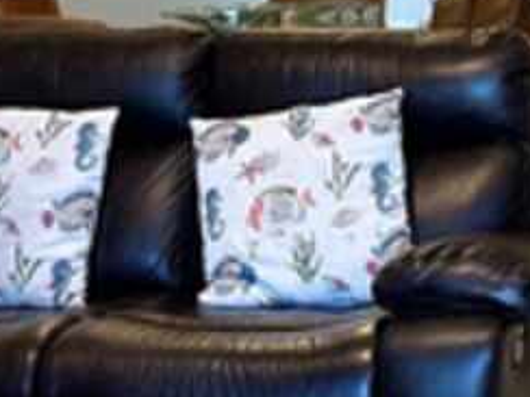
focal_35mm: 126
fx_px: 1929
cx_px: 437
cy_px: -67
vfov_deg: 11.5
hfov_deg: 15.5
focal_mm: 6.86
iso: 200
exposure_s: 1/60
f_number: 1.78
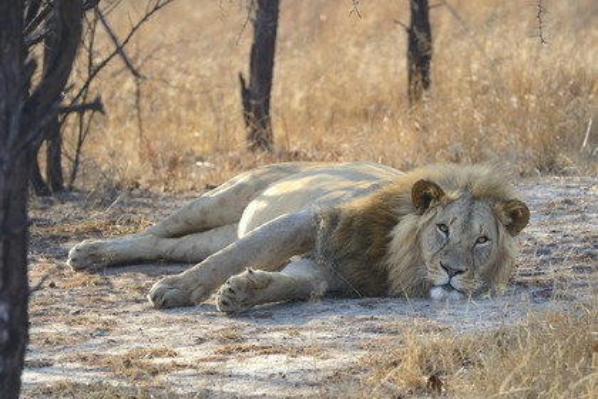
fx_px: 4651
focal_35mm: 280
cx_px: 299
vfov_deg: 4.9
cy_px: 200
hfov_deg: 7.4
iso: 400
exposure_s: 1/500
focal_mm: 280
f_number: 7.1
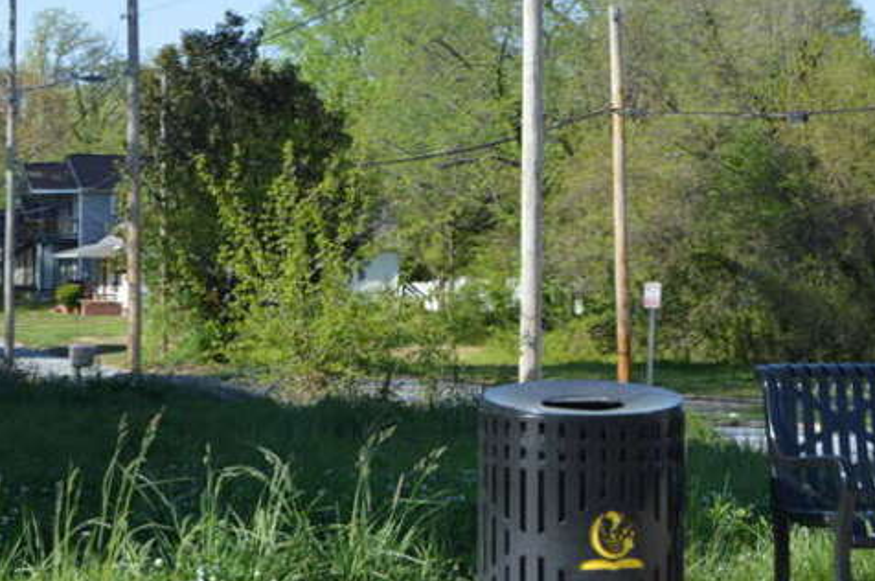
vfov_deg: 11.8
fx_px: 2816
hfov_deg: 17.7
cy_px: 265
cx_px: 397
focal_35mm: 116
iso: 100
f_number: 7.1
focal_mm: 46
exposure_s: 1/250
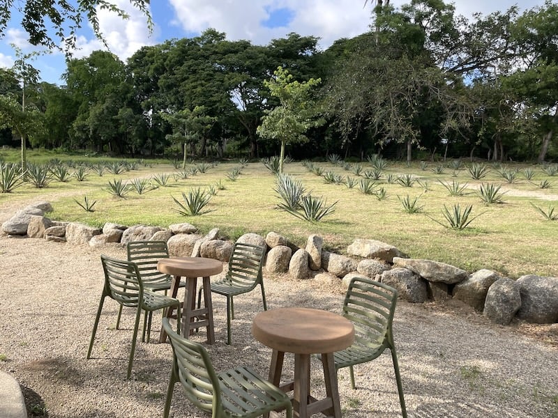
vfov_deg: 53.1
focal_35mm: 26
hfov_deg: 67.3
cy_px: 209
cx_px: 279
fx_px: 419
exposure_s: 1/1742
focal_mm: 4.2
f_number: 1.6
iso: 32
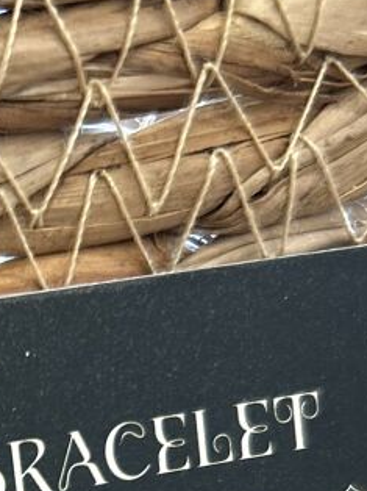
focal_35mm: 113
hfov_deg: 12.7
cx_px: -99
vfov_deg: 16.2
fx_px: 1600
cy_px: 699
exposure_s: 1/50
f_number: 1.5
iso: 160
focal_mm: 5.7
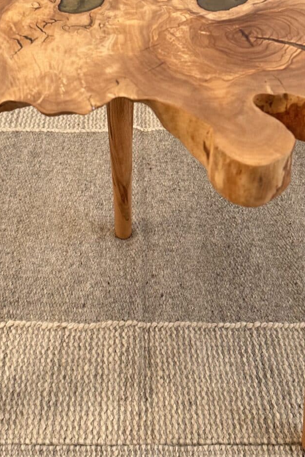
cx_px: 140
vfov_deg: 35.3
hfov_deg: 24.6
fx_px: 698
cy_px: 106
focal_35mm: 55
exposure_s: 1/50
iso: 160
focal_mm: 6.86
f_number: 1.78
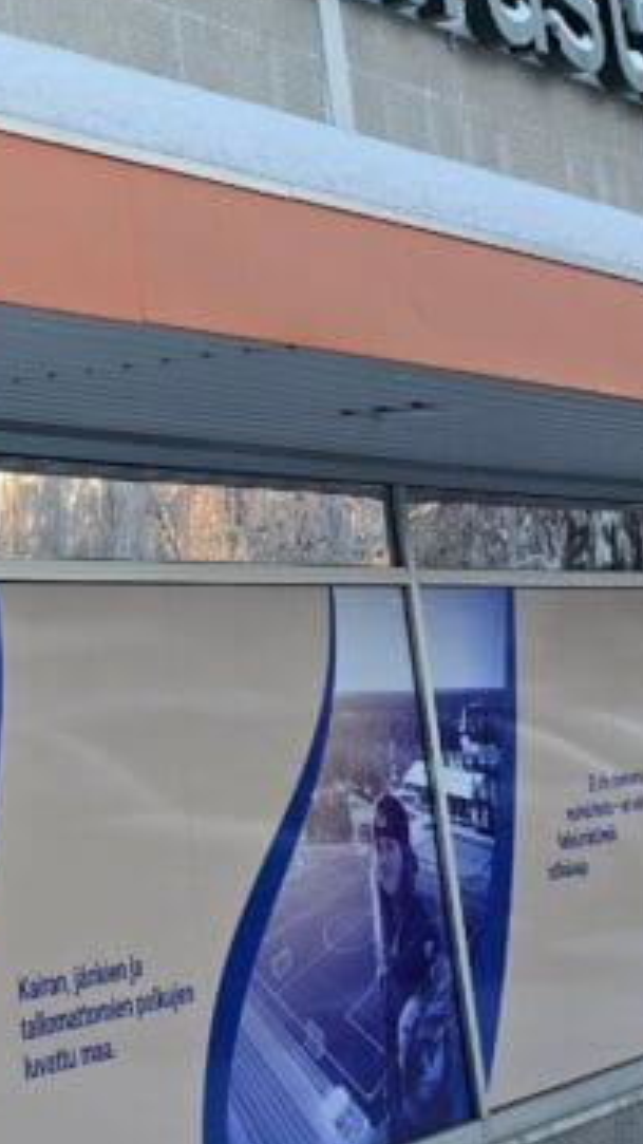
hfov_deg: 15.5
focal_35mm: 71
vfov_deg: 28.3
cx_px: -348
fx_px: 2153
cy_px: 54
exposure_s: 1/180
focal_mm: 6.3
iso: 20
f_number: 1.7
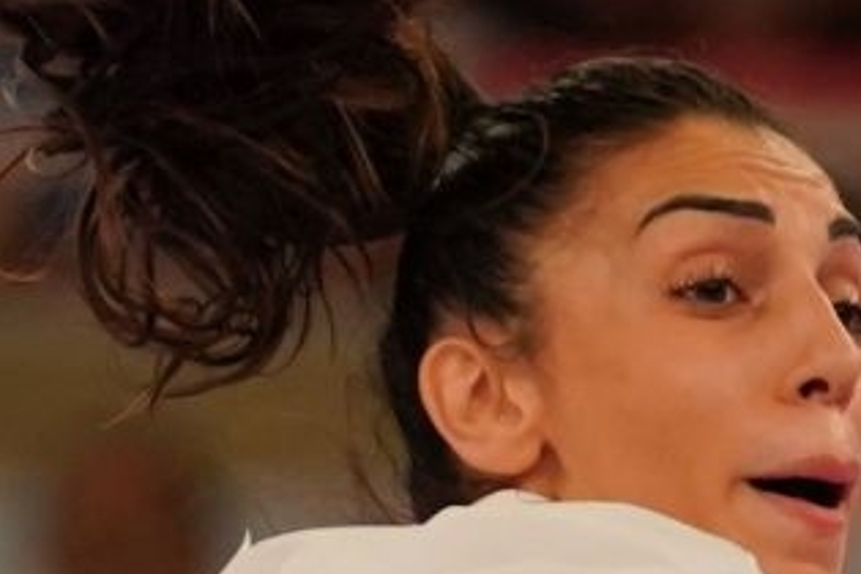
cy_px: 1350
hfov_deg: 1.3
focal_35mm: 1528
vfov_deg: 0.9
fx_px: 36542
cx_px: 1233
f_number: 2.8
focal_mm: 178
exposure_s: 1/1000
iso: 1600
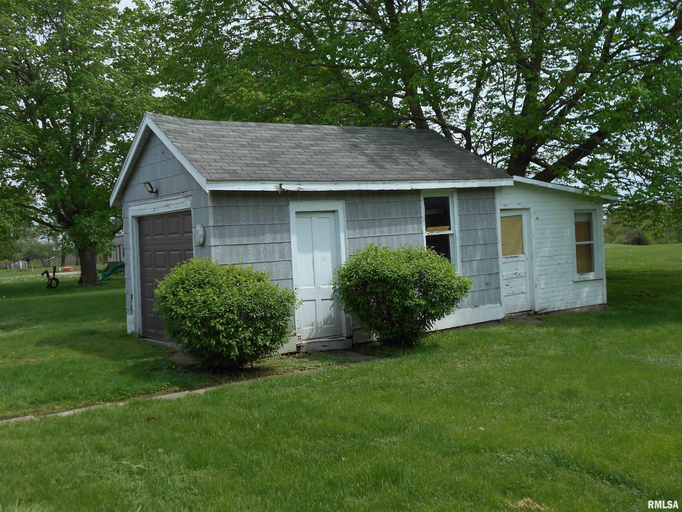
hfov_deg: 50.1
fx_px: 729
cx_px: 341
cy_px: 256
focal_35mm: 37
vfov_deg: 38.7
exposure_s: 1/800
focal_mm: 6.7
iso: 80
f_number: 3.9
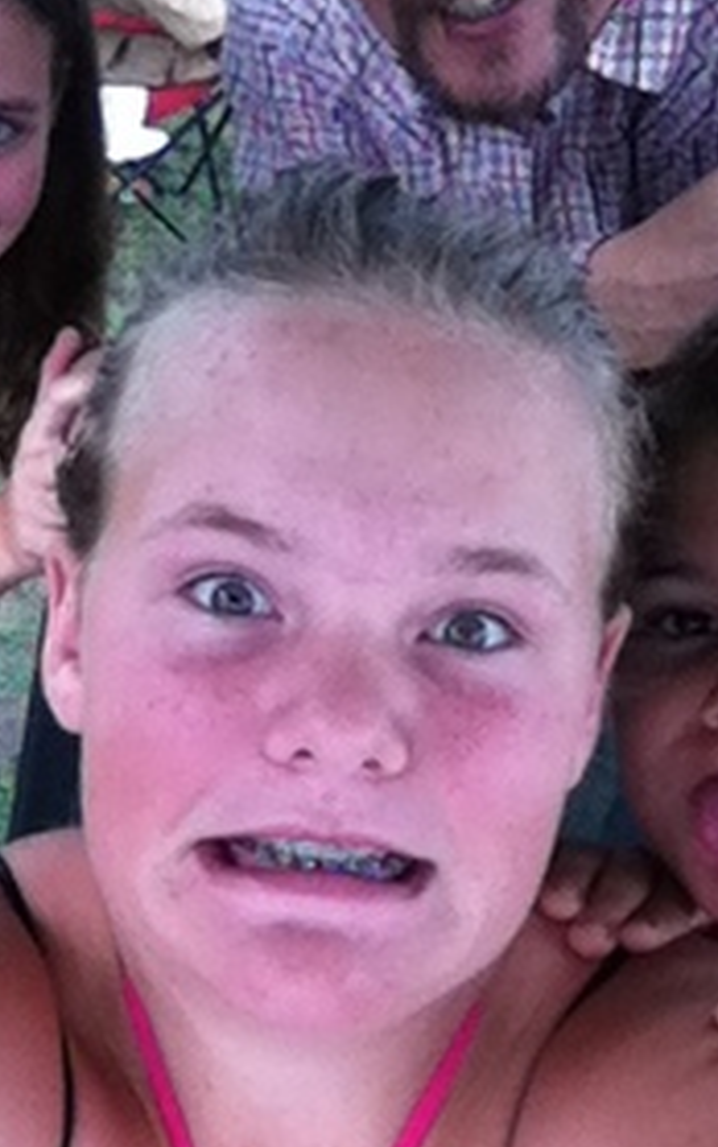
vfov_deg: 31.7
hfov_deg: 20.3
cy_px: 784
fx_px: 2002
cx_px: 272
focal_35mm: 64
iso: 125
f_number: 2.4
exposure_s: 1/245
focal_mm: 3.85
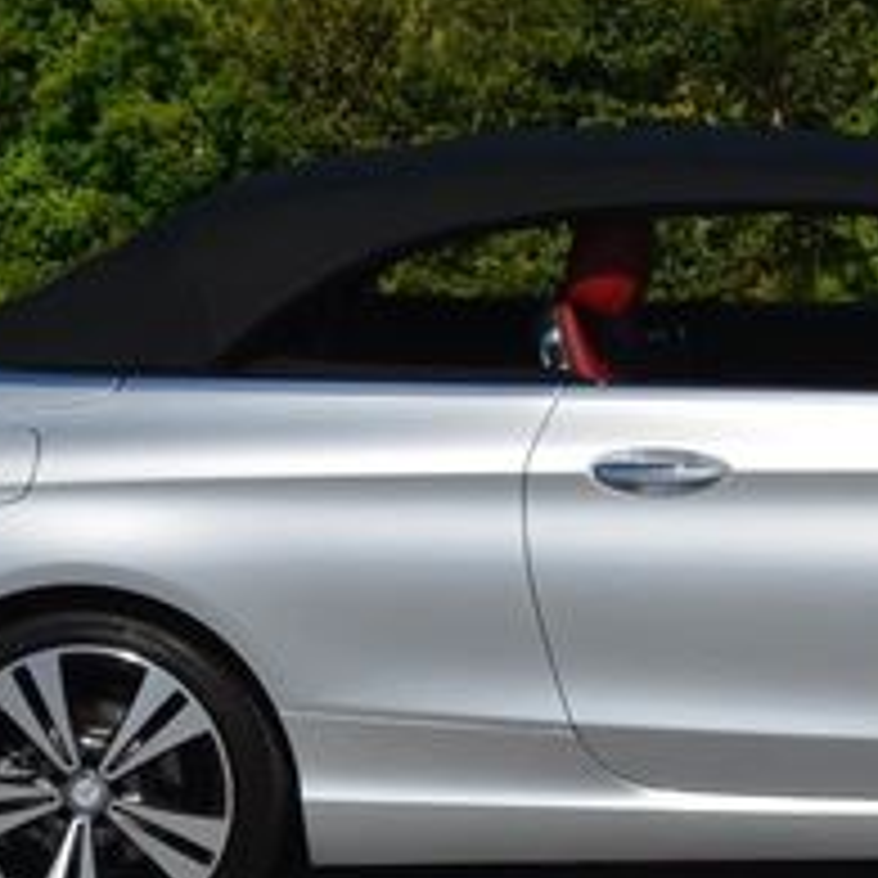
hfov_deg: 14.7
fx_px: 3357
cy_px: 194
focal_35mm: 117
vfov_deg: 14.8
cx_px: 792
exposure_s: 1/200
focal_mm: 28
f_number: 13
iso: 100
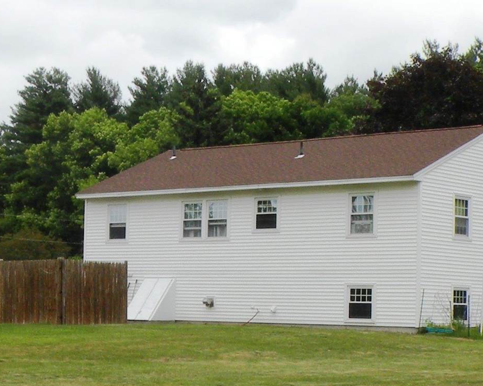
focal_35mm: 87
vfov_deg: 17.4
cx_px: 234
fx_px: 1243
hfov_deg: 22.0
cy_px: 332
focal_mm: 4.7
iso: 64
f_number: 6.3
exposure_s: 1/241
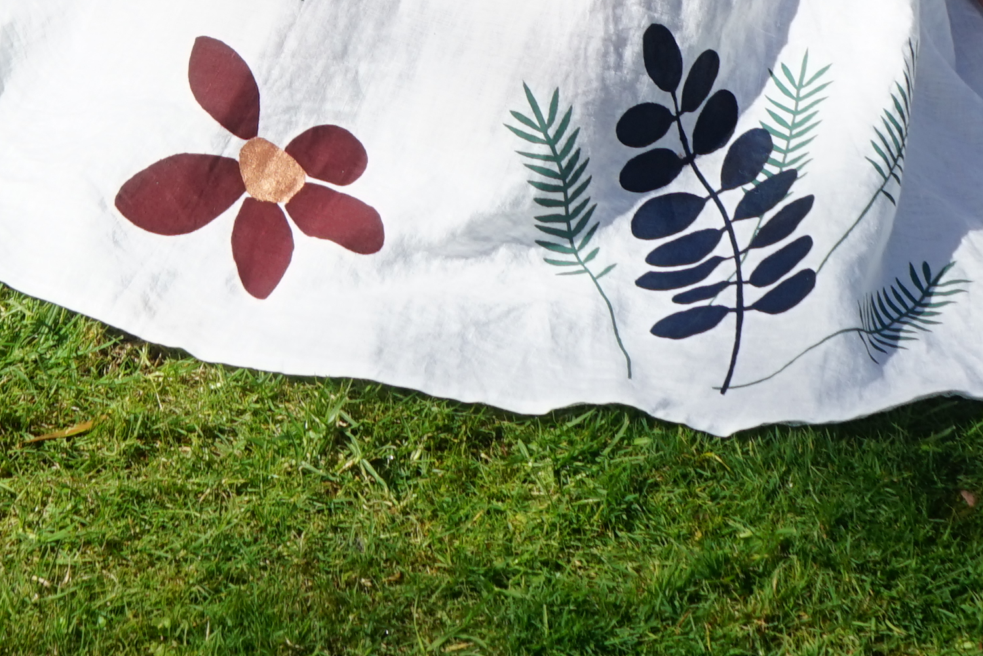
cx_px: 261
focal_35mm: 144
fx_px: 3932
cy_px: -626
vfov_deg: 9.0
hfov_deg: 14.2
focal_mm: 36
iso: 100
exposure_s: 1/160
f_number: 11
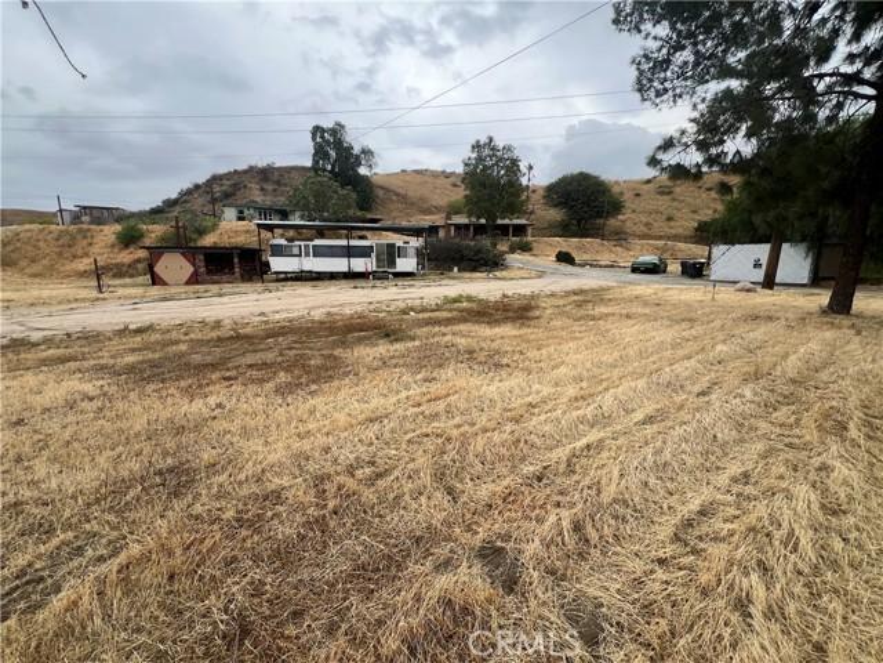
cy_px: 332
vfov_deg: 89.9
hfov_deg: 106.2
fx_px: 332
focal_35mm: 13
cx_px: 442
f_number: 1.8
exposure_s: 1/541
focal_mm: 1.57
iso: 32
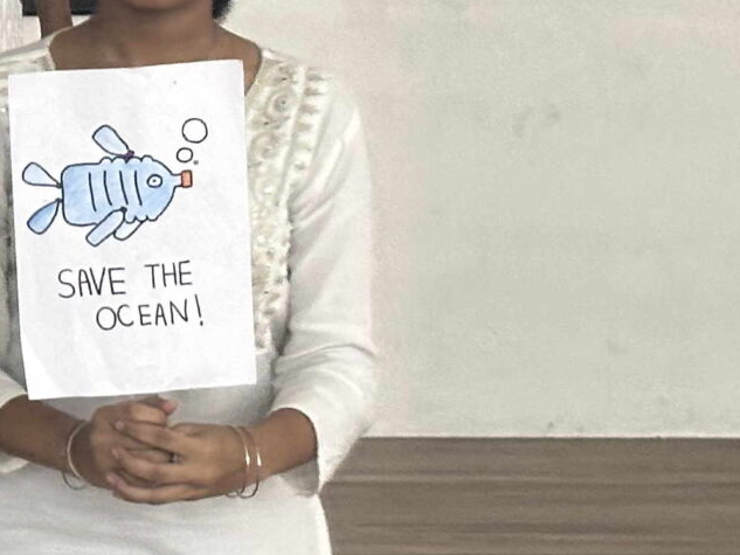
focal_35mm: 194
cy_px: -18
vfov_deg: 7.6
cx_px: -694
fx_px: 4148
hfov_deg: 9.6
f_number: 1.78
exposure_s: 1/33
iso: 200
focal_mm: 6.86
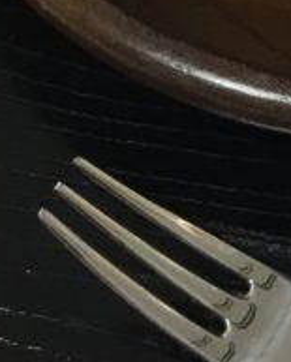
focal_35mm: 188
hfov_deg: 7.8
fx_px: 2019
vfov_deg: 10.2
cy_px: 53
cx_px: 623
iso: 64
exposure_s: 1/30
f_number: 2.4
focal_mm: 3.3
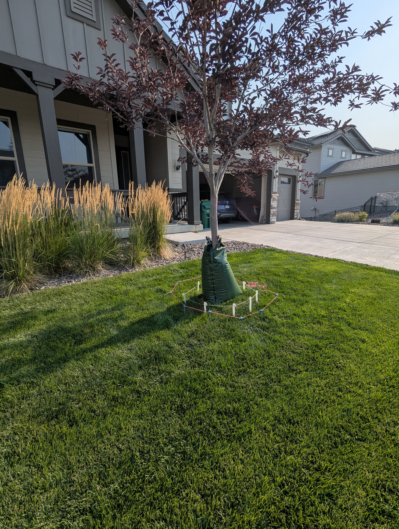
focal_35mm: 16
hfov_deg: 78.2
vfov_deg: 94.4
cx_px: 200
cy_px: 264
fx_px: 245
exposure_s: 1/2326
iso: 46
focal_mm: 2.35
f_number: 2.2
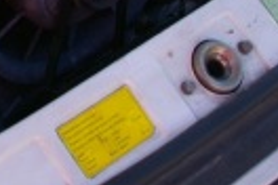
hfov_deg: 13.6
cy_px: -105
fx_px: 1120
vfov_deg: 9.2
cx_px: -91
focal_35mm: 145
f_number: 8
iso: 200
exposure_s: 1/60
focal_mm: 20
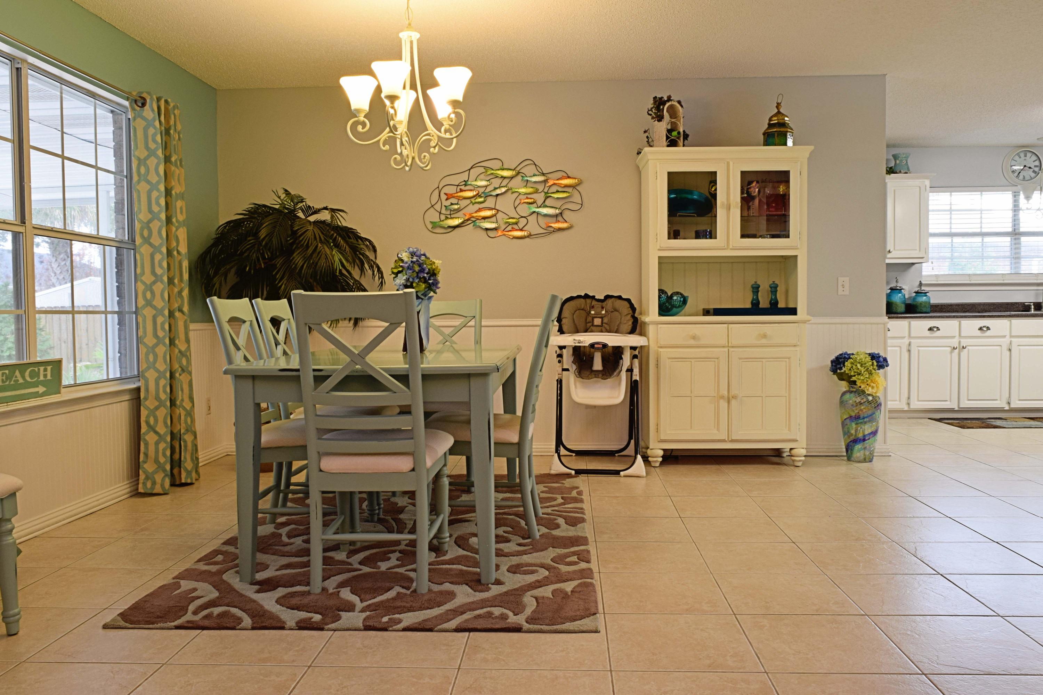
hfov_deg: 67.4
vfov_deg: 47.9
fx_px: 782
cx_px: 522
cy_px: 348
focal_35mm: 27
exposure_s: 1/2
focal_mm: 18
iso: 200
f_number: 18
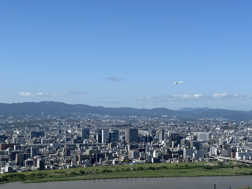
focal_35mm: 77
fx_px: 561
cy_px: 94
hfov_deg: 25.3
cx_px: 126
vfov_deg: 19.1
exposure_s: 1/1167
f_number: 2.8
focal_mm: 9
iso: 32
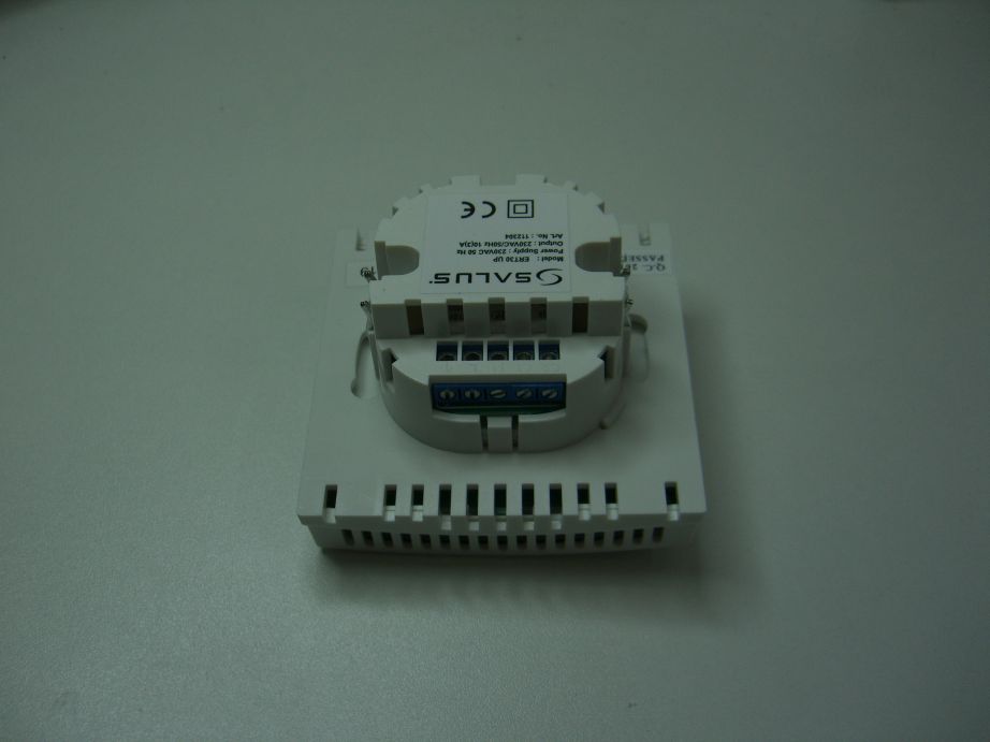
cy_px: 371
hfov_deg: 49.0
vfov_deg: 37.7
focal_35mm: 38
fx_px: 1086
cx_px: 495
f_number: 2.8
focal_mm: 7.9
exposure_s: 1/250
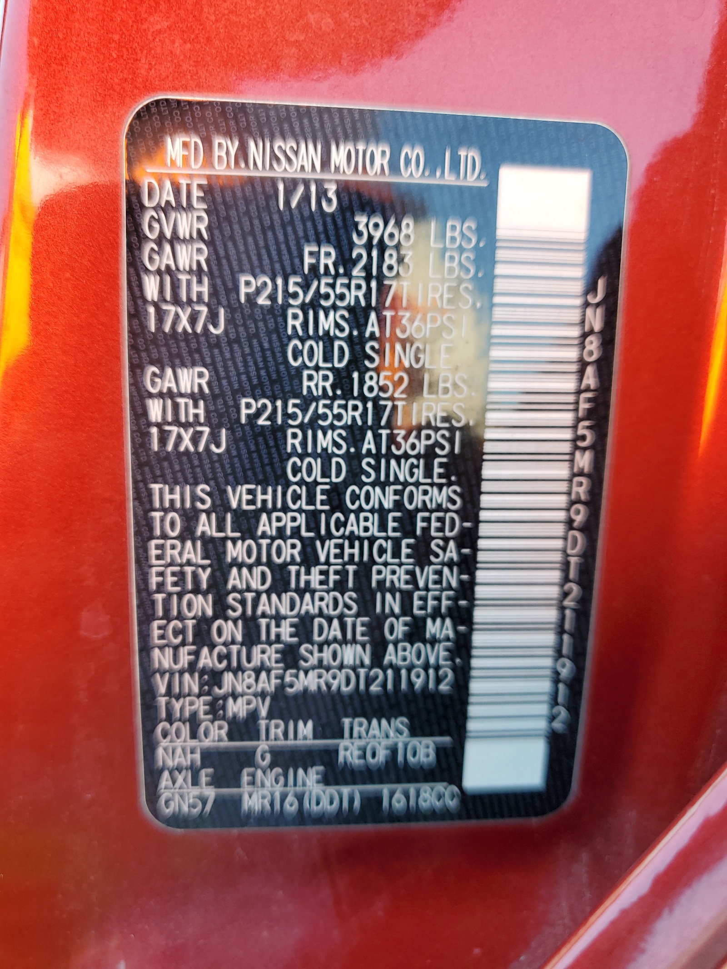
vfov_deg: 67.3
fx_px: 728
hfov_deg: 53.1
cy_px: 484
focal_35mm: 26
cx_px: 364
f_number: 1.5
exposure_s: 1/154
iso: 50
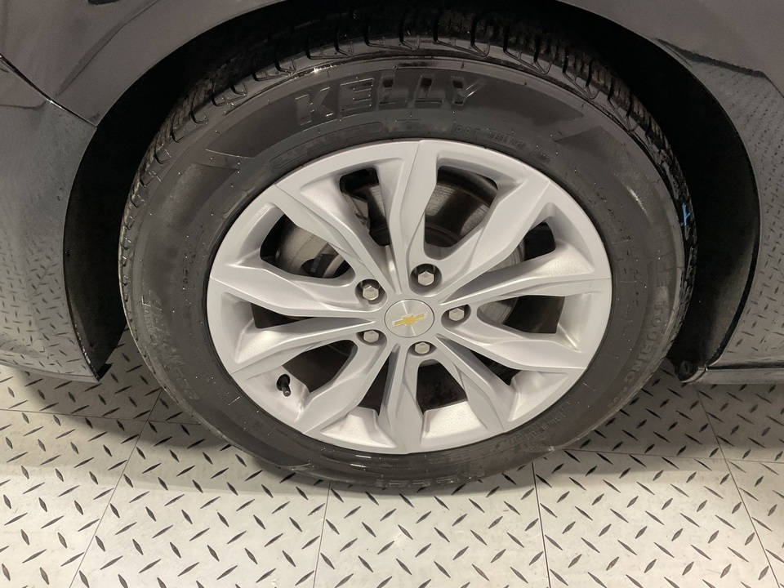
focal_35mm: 29
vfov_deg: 48.2
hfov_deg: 61.7
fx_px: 657
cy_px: 294
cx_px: 392
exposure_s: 1/50
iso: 125
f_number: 1.8
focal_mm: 3
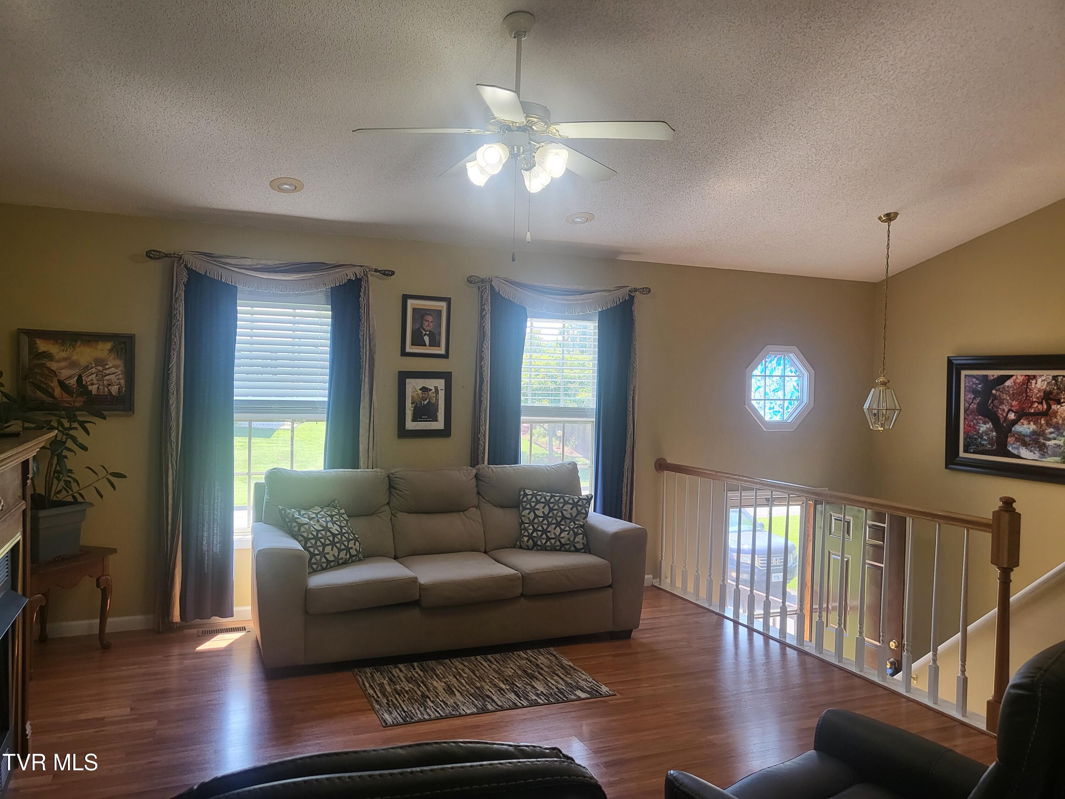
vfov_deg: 53.1
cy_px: 400
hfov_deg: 67.3
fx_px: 800
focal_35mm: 26
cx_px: 532
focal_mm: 4.25
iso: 100
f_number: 1.8
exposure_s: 1/120
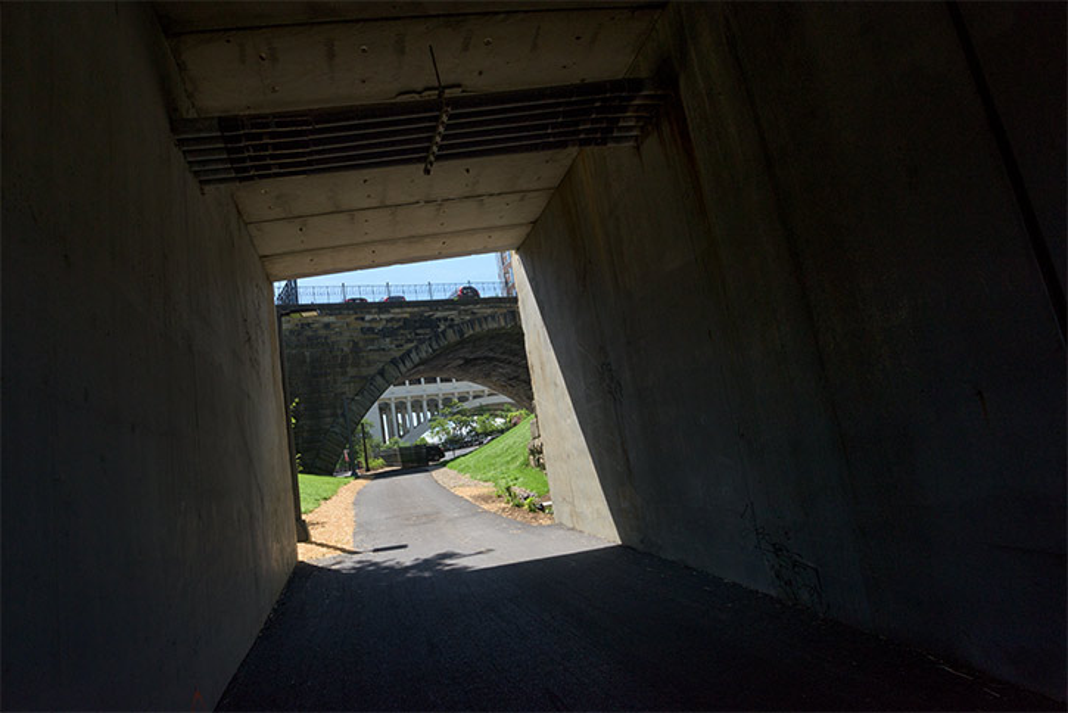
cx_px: 534
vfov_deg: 62.0
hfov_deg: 84.0
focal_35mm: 20
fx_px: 594
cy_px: 356
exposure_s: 1/320
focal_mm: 20
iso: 400
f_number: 16
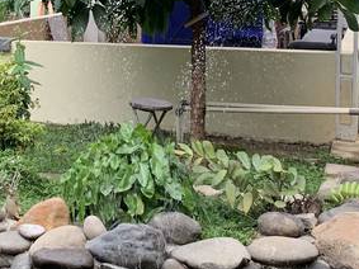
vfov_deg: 14.9
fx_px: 1016
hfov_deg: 19.8
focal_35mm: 98
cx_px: 58
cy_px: 22
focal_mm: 4.25
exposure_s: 1/122
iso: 40
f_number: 1.8
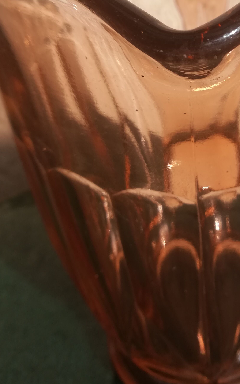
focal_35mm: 51
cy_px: 103
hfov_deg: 24.7
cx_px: 213
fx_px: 534
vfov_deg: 38.7
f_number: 2.2
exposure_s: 1/730
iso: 50
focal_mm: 3.81
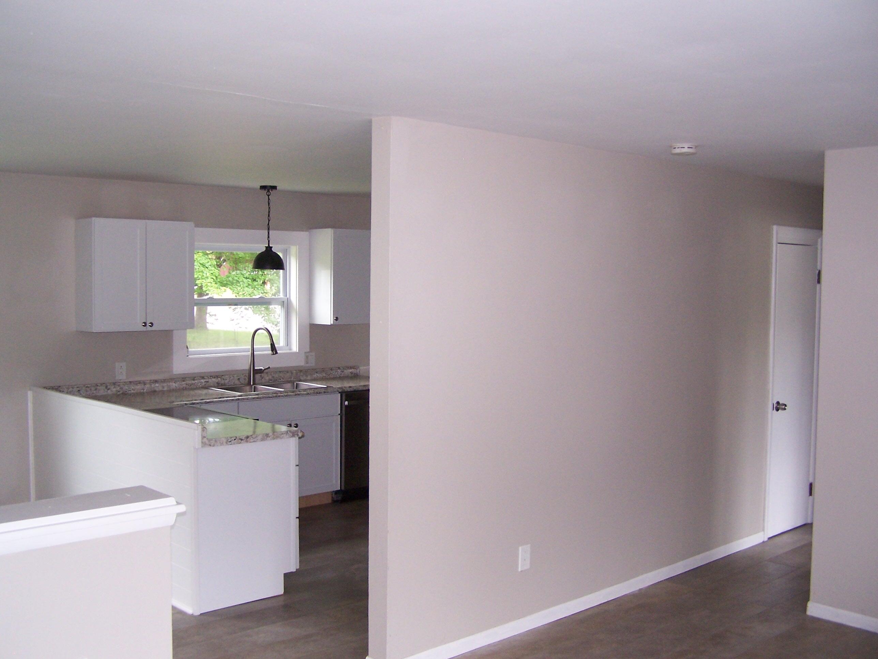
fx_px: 964
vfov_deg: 37.7
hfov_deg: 49.0
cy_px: 330
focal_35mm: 38
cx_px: 439
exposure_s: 1/60
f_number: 2.8
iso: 140
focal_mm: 6.3
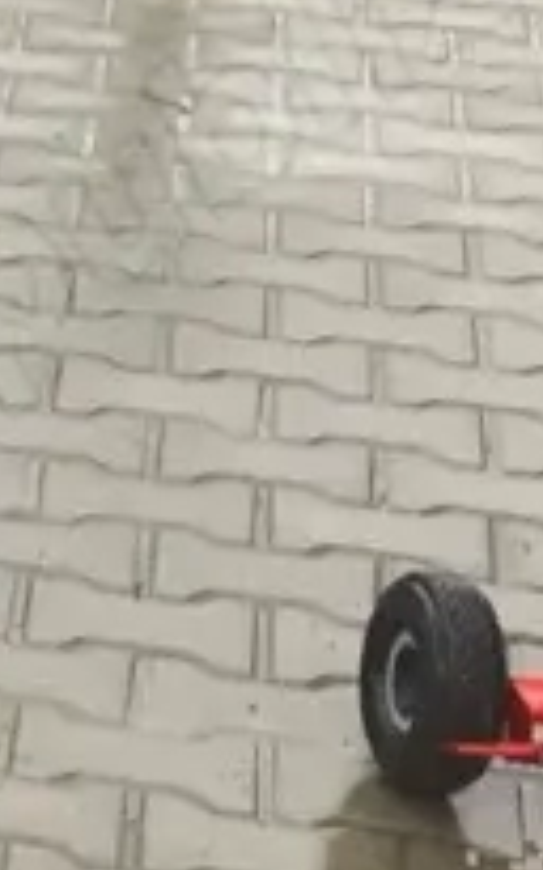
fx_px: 4573
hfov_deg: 5.9
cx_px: -1527
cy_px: 191
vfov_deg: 10.8
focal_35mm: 193
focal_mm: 3.99
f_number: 1.8
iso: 80
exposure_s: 1/121
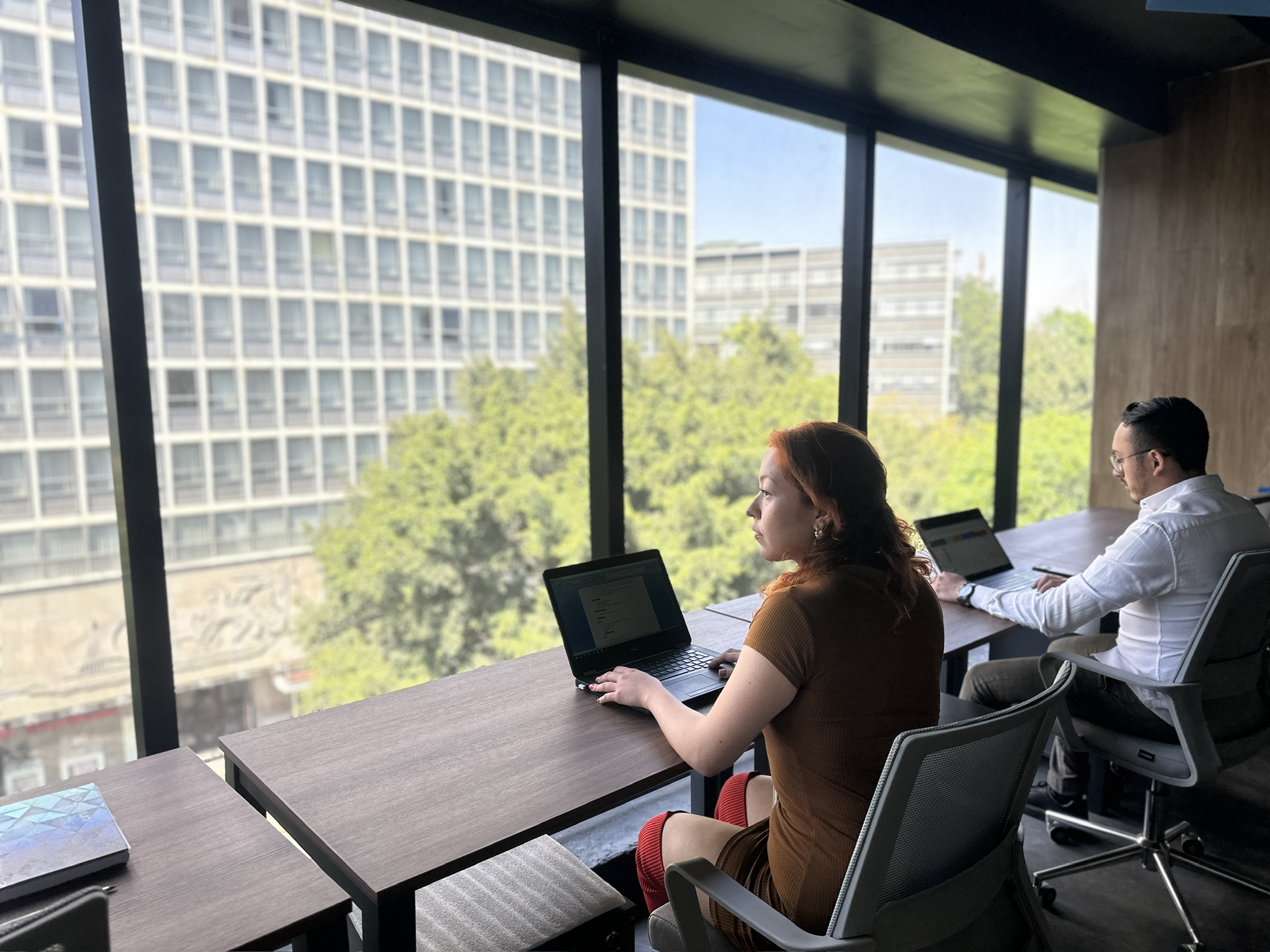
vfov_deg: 56.8
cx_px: 635
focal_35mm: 24
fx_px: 881
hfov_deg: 71.6
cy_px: 476
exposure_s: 1/435
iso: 80
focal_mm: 6.86
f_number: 1.78
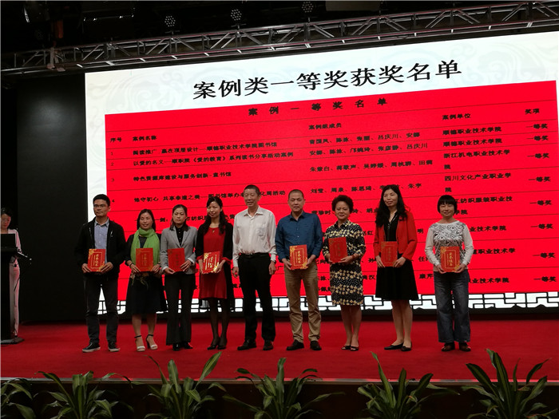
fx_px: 711
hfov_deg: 42.9
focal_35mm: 44
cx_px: 280
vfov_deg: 32.9
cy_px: 210
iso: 80
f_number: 2.2
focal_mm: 4.5
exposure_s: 1/50
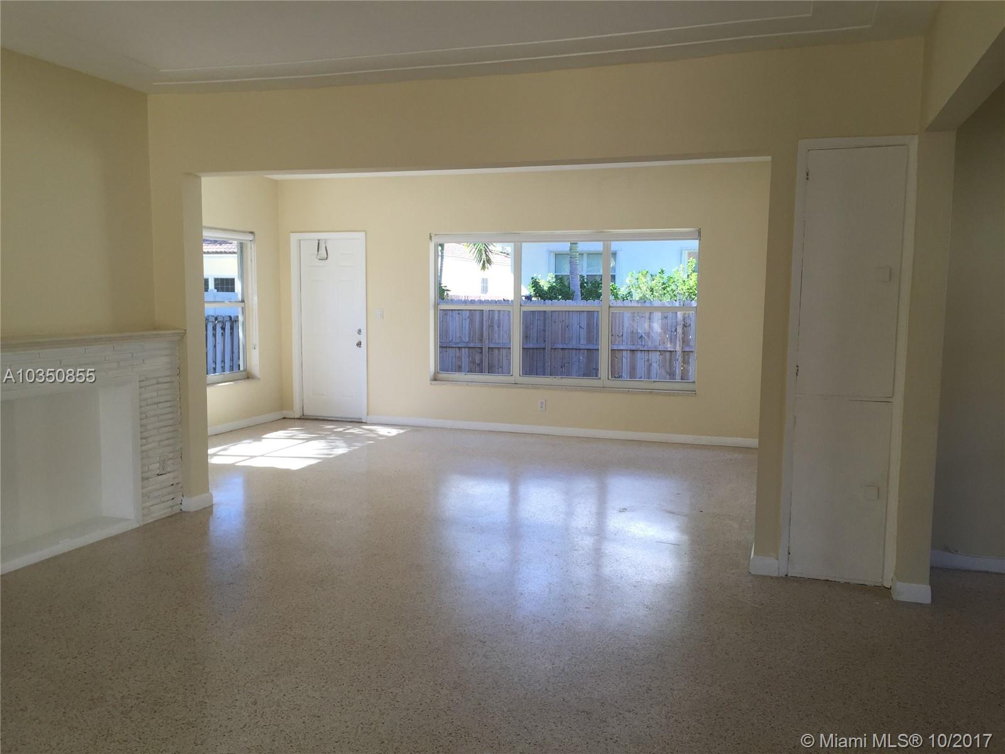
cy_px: 377
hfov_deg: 61.7
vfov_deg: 48.2
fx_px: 842
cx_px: 502
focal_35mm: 29
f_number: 2.2
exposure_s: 1/120
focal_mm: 4.15
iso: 40
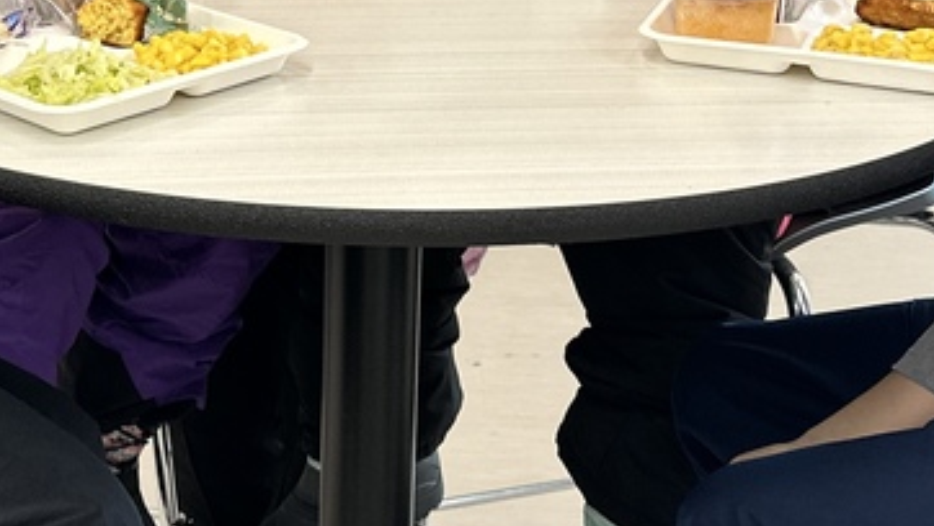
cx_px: 299
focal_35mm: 74
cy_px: -41
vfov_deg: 15.9
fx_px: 1833
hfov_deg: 28.4
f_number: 1.78
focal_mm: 6.86
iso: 200
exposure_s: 1/60
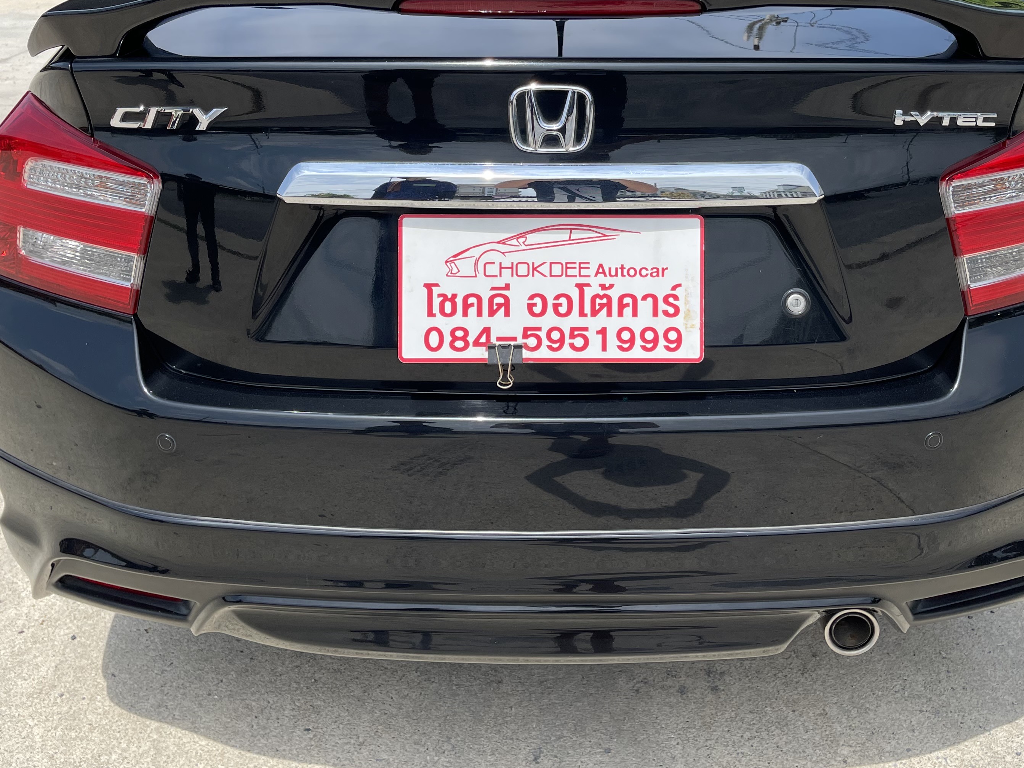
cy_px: 241
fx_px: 1154
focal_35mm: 39
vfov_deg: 36.3
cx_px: 579
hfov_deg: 47.7
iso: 32
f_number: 1.6
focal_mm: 5.1
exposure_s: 1/3663
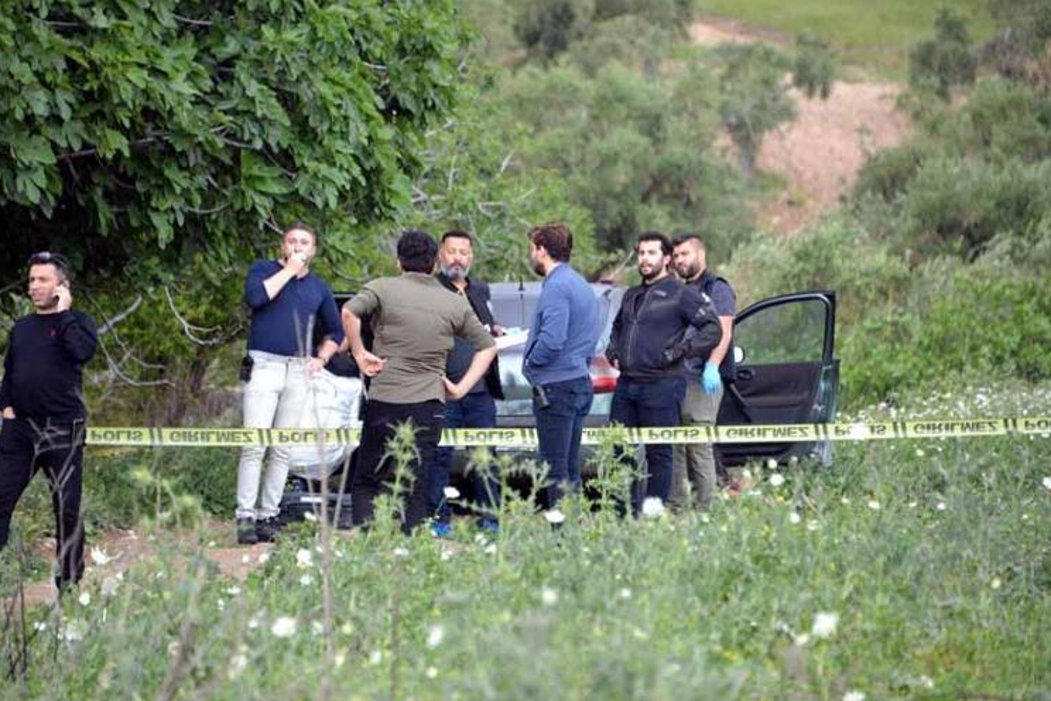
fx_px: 7356
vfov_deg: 5.5
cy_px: 350
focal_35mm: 252
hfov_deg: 8.2
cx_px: 524
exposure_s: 1/500
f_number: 5.6
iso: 5000
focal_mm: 250
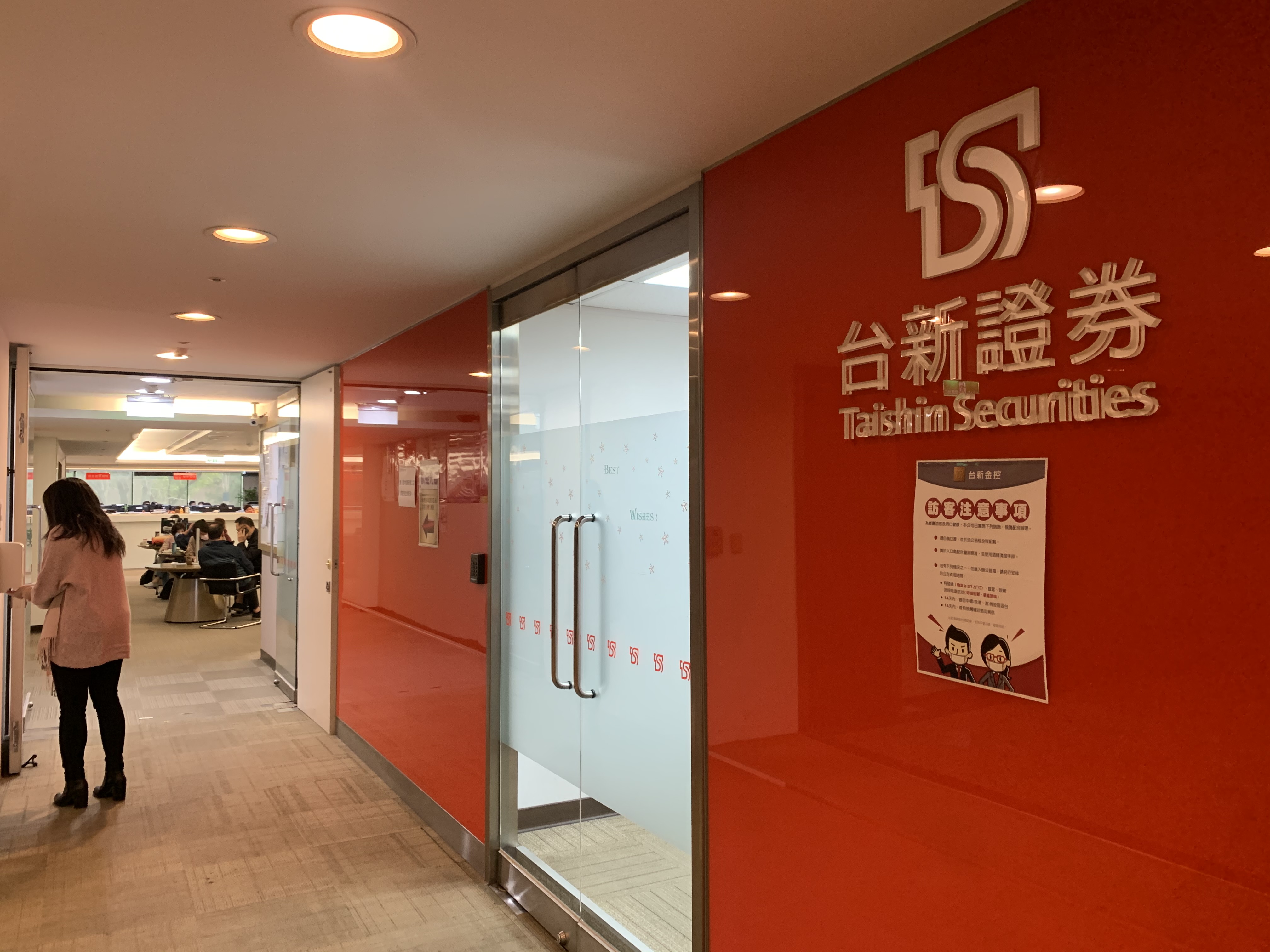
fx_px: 954
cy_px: 476
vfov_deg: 53.1
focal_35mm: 26
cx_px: 635
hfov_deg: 67.3
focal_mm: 4.25
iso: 200
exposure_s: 1/60
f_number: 1.8
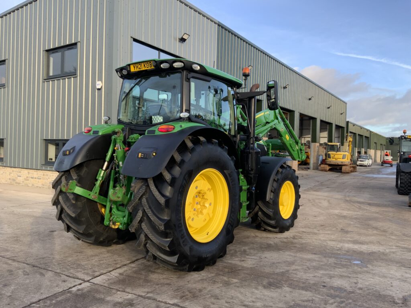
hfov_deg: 61.7
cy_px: 154
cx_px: 206
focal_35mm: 29
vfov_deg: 48.2
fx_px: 344
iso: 16
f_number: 1.8
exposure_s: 1/239
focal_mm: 3
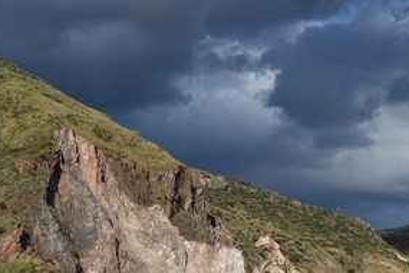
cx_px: 270
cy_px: 200
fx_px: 1170
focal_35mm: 103
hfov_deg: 19.8
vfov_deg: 13.3
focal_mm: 70
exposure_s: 1/800
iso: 200
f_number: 8
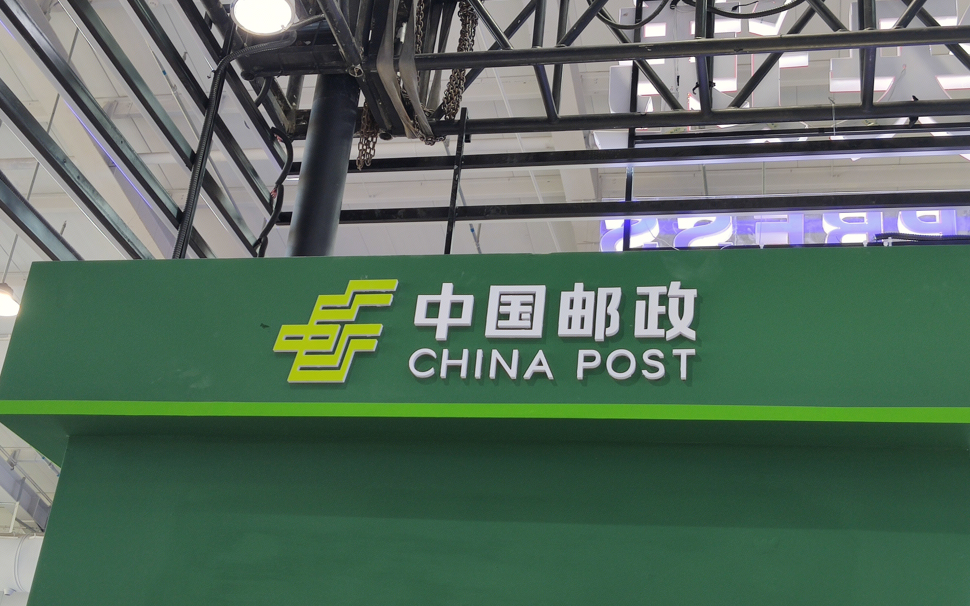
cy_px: 315
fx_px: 1322
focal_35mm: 50
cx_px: 485
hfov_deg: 40.3
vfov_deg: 25.8
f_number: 1.75
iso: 124
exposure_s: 1/100
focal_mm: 4.75
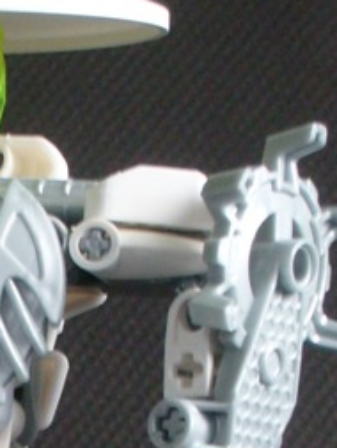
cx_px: -147
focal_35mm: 241
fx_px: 3126
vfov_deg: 8.0
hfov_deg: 6.1
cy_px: 758
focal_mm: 10.3
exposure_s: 1/10
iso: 200
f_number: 3.6
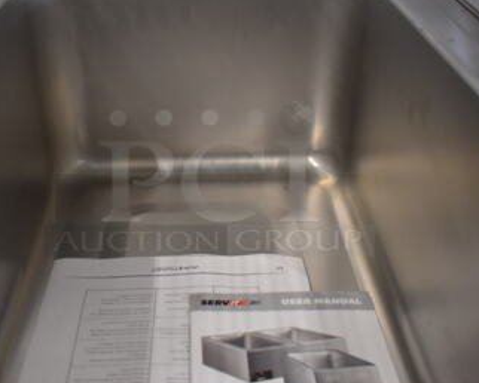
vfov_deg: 31.5
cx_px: 210
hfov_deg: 38.7
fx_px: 681
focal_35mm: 48
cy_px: 178
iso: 1000
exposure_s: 1/125
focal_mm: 18
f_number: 3.5
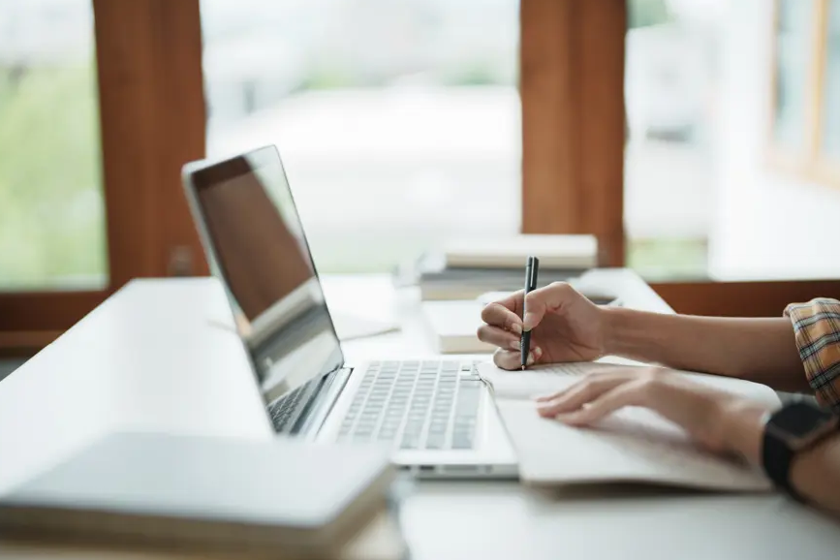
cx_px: 415
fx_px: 1190
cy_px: 278
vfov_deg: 26.5
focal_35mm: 51
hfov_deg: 38.9
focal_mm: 50
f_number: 1.4
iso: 100
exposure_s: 1/640
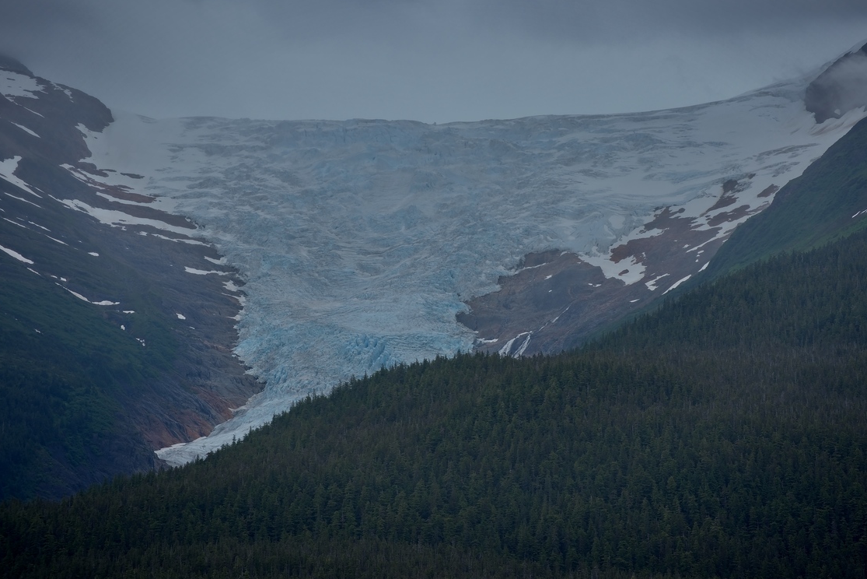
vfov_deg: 8.9
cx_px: 475
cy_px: 252
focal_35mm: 155
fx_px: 3734
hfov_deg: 13.2
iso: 100
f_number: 10
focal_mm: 135
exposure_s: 1/400
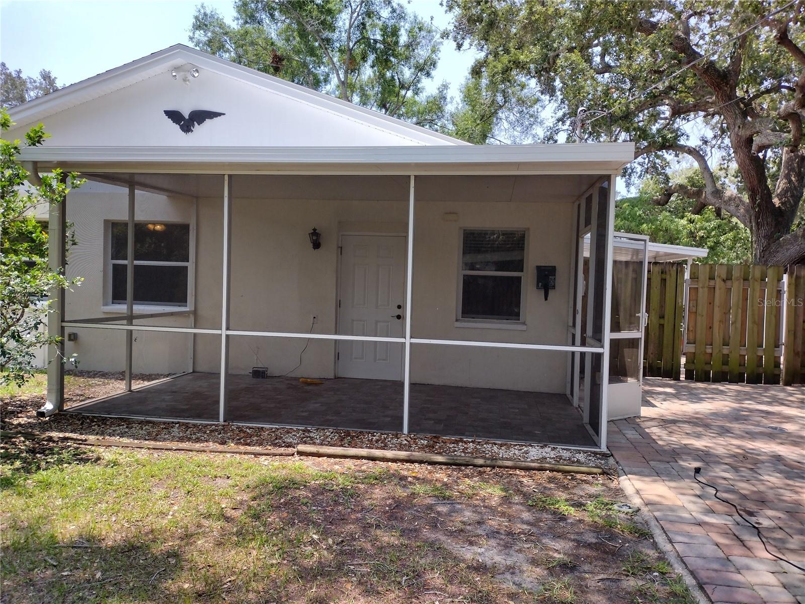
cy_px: 302
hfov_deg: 65.3
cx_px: 402
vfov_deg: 51.4
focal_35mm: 27
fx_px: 628
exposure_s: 1/1012
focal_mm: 4.71
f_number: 1.7
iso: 100
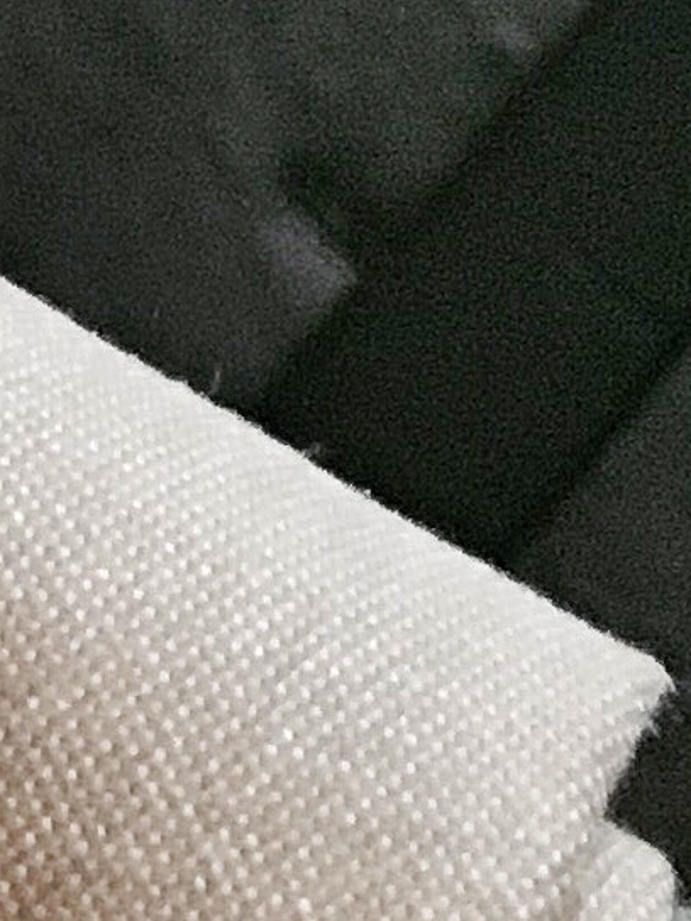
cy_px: -2069
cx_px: -657
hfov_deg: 6.7
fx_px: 5722
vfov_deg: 7.7
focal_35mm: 215
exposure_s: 1/33
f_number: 2.2
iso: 160
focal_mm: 4.15
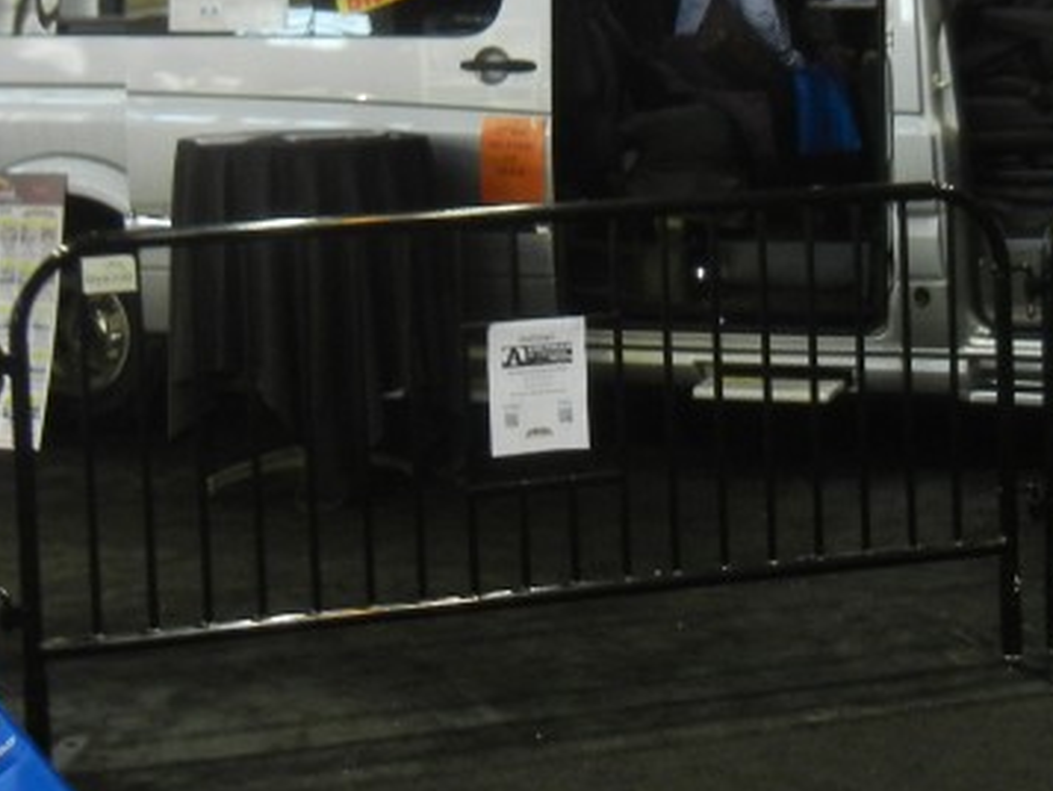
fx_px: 2617
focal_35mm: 86
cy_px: 159
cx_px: 578
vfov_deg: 17.0
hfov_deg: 22.7
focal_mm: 5.4
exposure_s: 1/31.1
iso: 400
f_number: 3.5
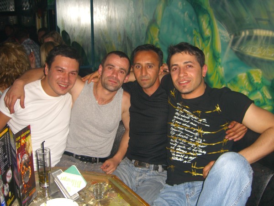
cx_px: 137
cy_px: 103
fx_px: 301
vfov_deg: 37.7
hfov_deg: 49.0
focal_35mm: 38
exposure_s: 1/60
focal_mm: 7.9
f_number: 2.8
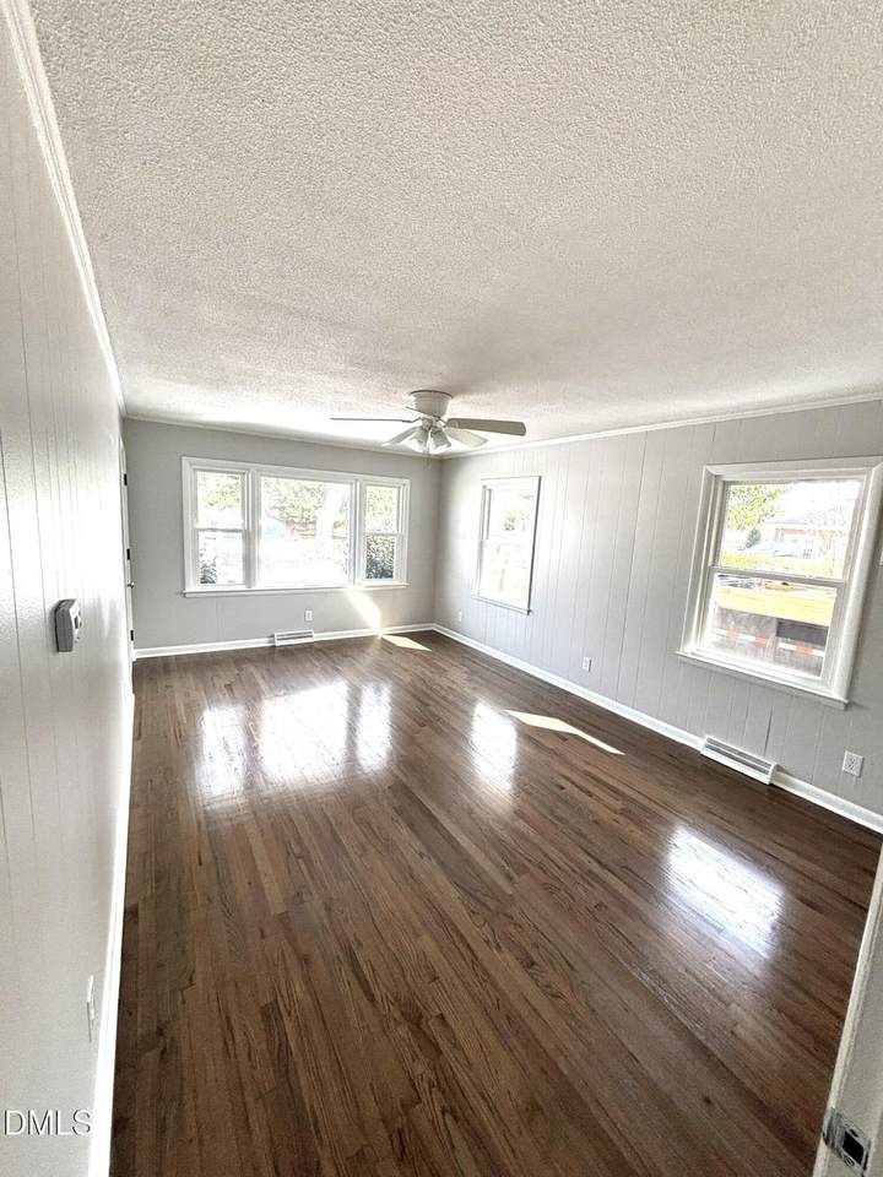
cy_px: 588
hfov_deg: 89.9
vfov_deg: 106.2
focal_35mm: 13
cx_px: 442
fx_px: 442
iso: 50
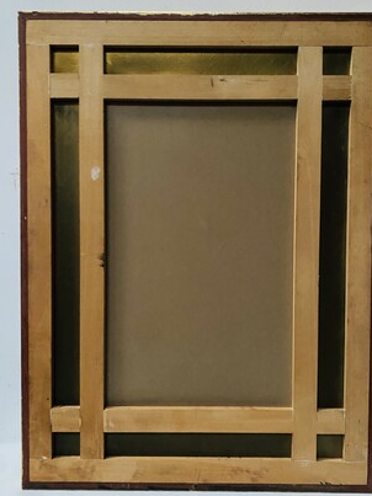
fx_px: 444
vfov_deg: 58.4
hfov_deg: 45.4
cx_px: 203
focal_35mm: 31
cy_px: 252
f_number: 1.8
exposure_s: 1/30
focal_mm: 4.25
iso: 1000
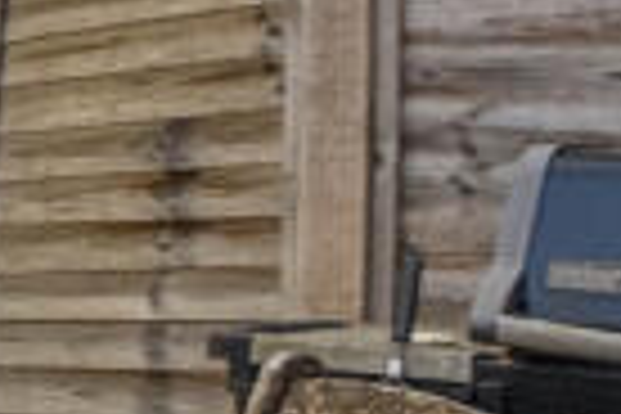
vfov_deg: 12.3
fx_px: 1915
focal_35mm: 111
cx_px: -1035
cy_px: 367
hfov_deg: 12.5
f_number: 5.6
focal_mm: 10
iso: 320
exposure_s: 1/320
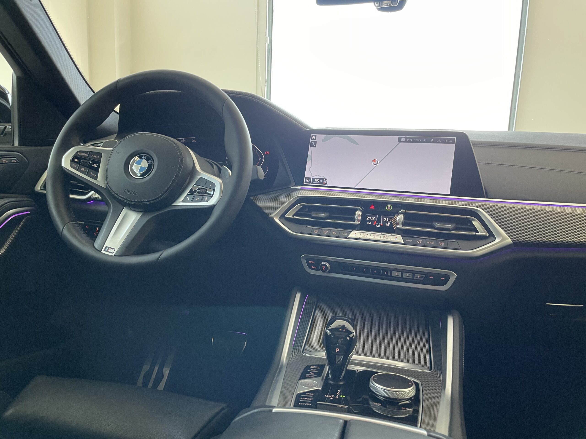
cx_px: 293
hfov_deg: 67.3
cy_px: 220
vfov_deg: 53.1
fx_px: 440
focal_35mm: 26
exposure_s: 1/81
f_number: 1.6
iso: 125
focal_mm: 4.2
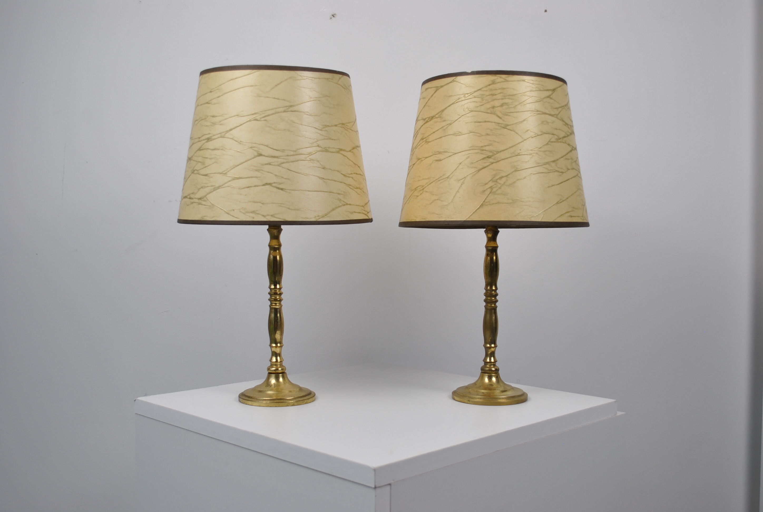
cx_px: 382
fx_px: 828
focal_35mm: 39
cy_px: 256
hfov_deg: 49.5
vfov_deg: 34.4
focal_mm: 26
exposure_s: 1/50
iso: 200
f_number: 5
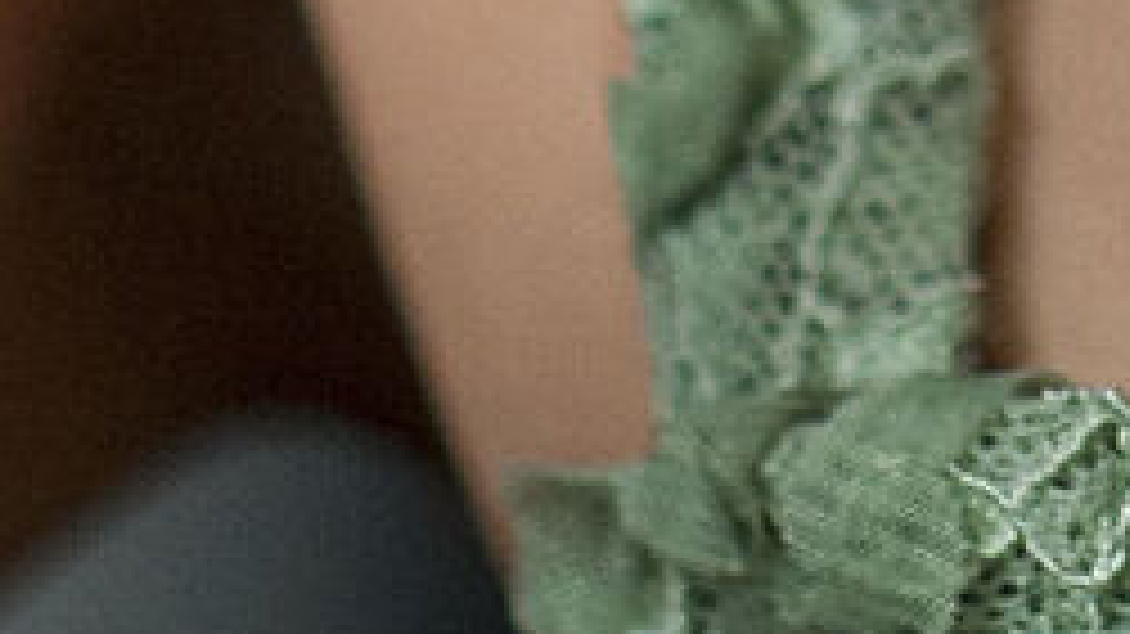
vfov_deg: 1.1
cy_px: -3615
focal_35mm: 1052
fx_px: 31511
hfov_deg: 2.0
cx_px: 2546
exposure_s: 1/640
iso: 1000
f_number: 2.8
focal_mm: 105
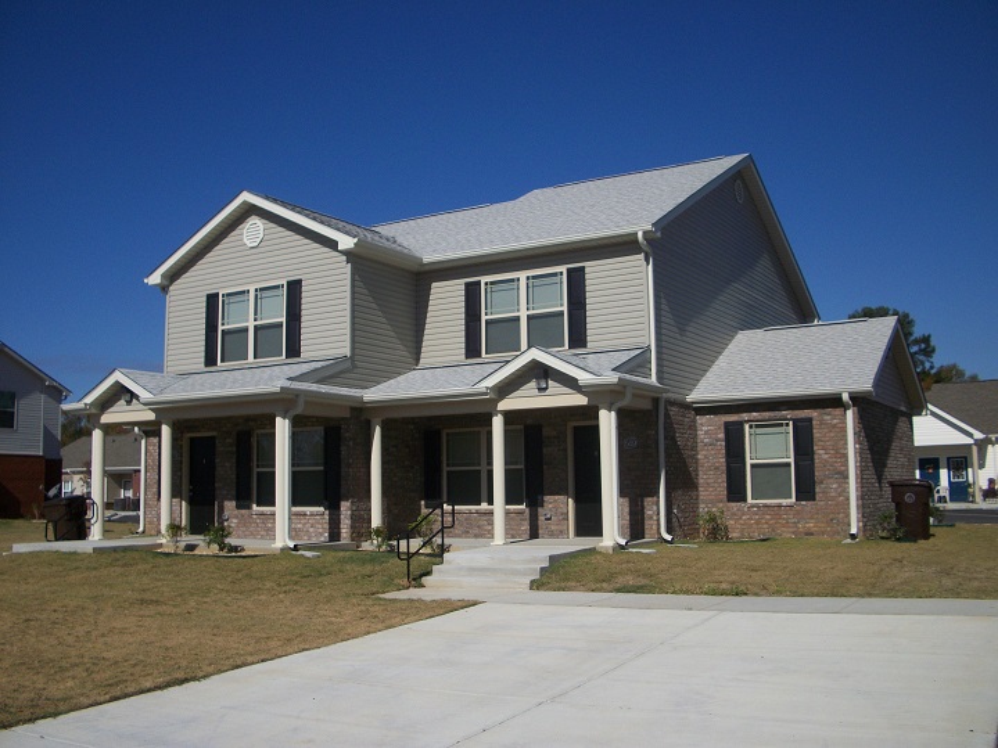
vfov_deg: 40.7
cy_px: 374
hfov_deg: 52.6
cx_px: 499
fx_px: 1009
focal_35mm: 35
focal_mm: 6.3
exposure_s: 1/400
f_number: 8.8
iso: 80
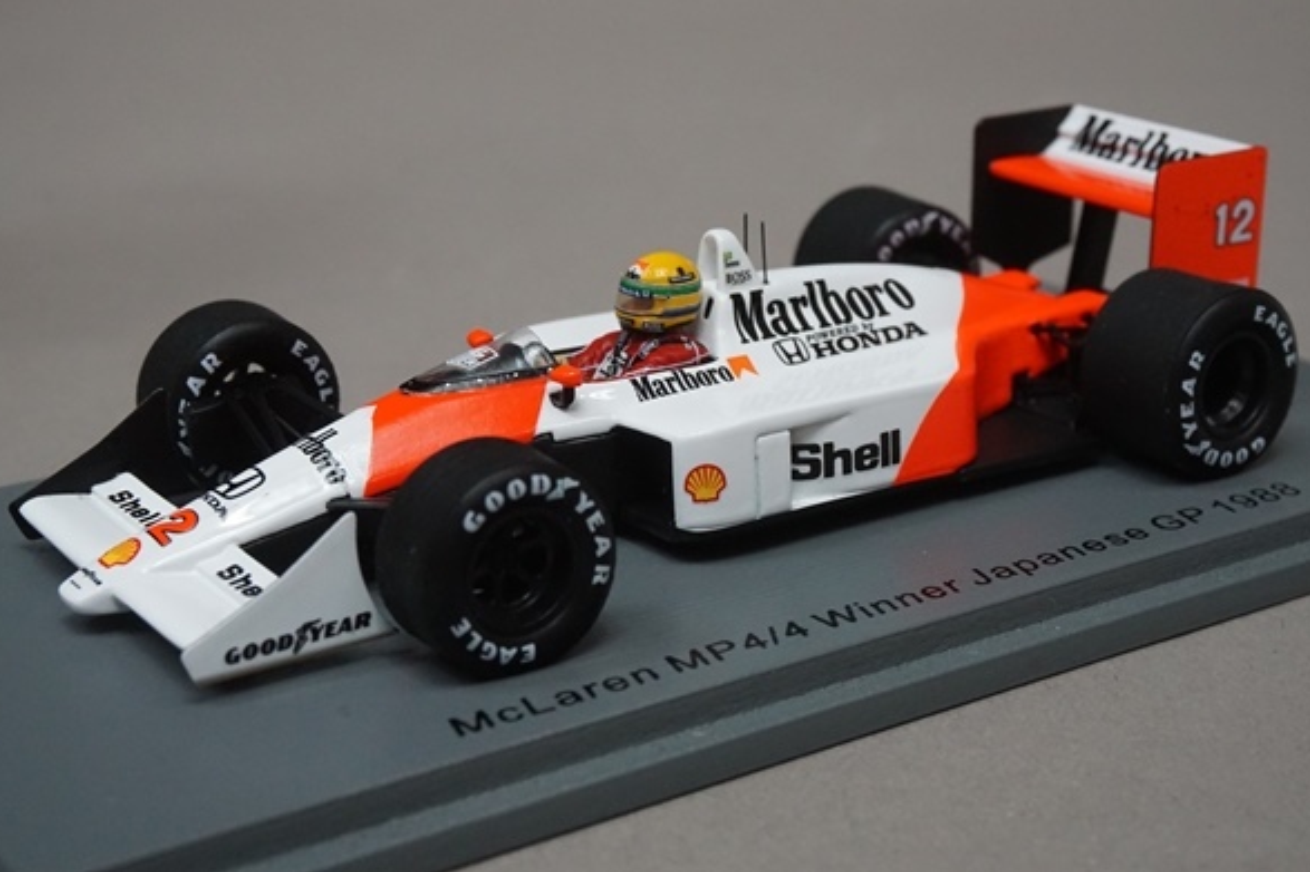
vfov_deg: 22.4
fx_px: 2202
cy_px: 400
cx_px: 663
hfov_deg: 33.1
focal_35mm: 61
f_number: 13
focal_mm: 37
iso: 3200
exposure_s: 1/40
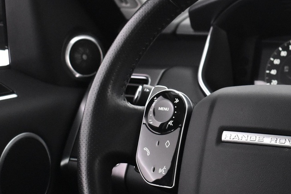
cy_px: 140
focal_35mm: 101
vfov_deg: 13.5
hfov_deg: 19.8
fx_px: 818
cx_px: 265
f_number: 4
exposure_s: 1/40
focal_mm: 27
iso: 3200
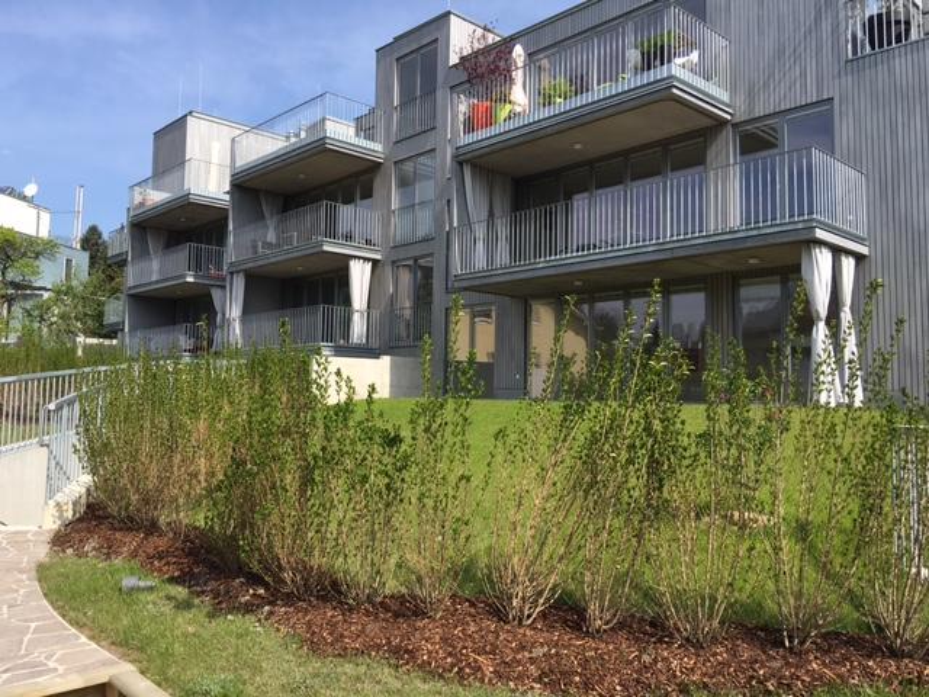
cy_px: 348
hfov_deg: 61.7
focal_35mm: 29
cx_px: 464
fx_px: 778
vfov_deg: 48.2
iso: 25
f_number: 2.2
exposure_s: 1/1304
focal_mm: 4.15
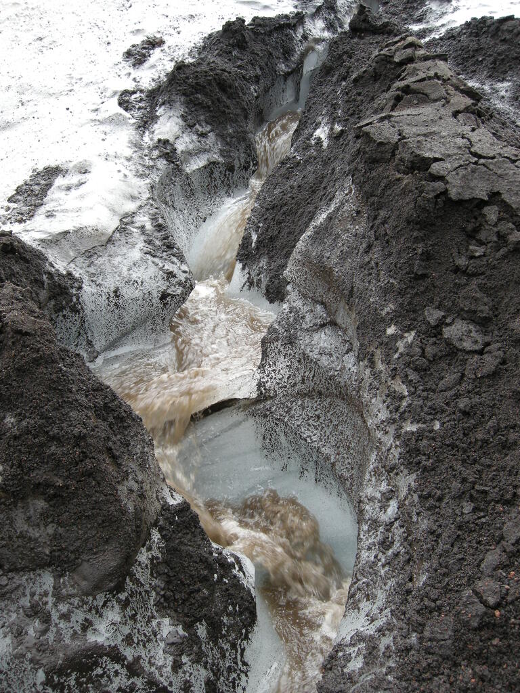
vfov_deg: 52.6
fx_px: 701
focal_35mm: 35
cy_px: 346
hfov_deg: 40.7
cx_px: 260
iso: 100
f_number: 3.4
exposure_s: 1/73
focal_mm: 7.5
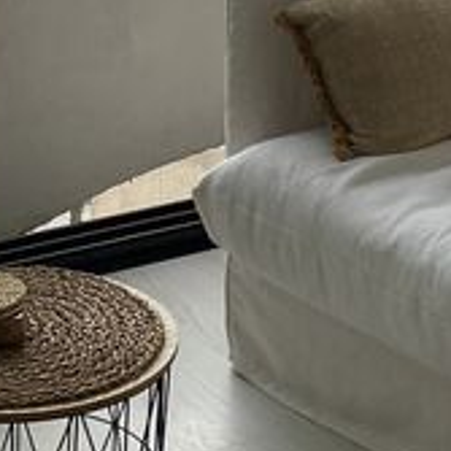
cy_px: 3
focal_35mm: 138
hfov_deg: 12.6
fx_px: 2034
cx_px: 113
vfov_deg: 12.5
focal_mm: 4.25
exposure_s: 1/1701
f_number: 1.8
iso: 32
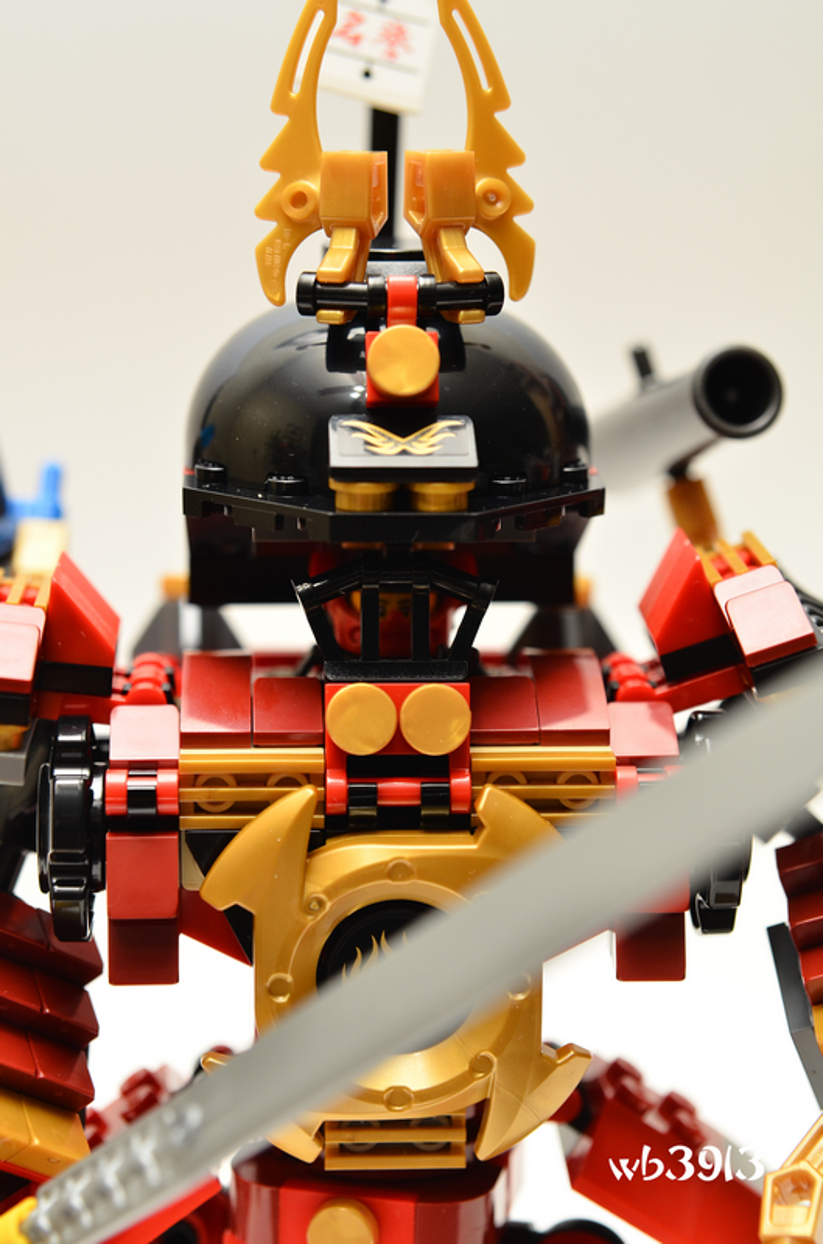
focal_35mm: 105
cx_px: 412
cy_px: 622
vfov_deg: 19.5
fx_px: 3621
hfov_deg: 13.0
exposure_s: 1/125
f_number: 4.5
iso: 400
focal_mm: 70
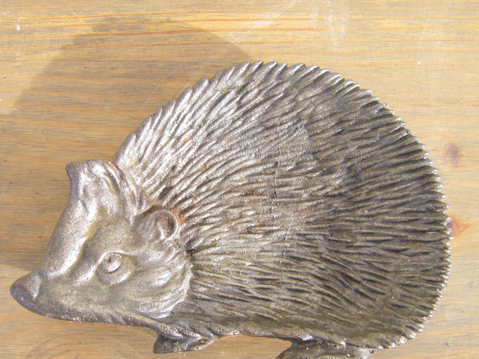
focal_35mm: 51
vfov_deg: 28.5
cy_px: 216
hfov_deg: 37.5
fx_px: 706
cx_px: 229
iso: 64
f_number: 3.5
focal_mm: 6.3
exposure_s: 1/60
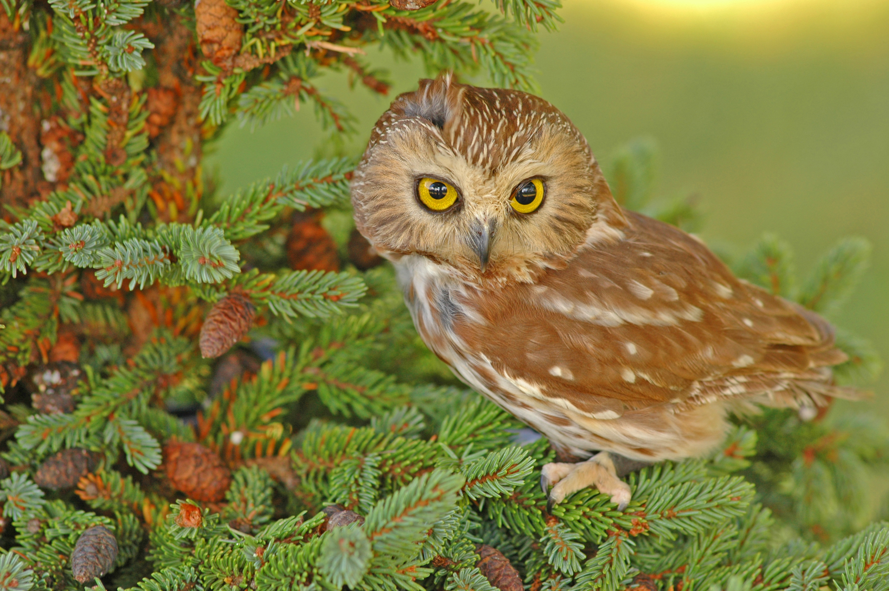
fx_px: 5736
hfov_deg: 8.9
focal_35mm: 232
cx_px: 444
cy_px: 296
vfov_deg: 5.9
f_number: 5
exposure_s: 1/60
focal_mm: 155
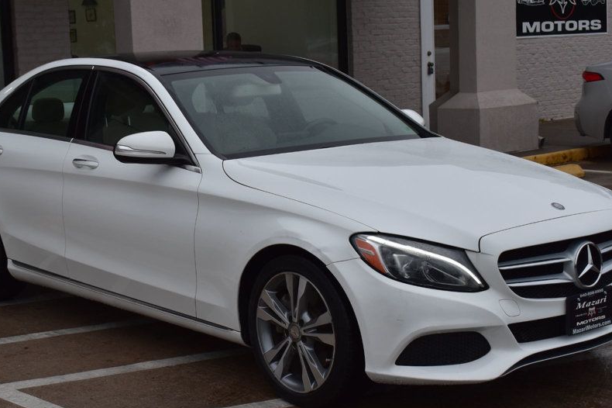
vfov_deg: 19.4
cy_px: 215
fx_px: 1189
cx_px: 226
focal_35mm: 70
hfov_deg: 28.7
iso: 400
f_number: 10
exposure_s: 1/200
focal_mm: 36
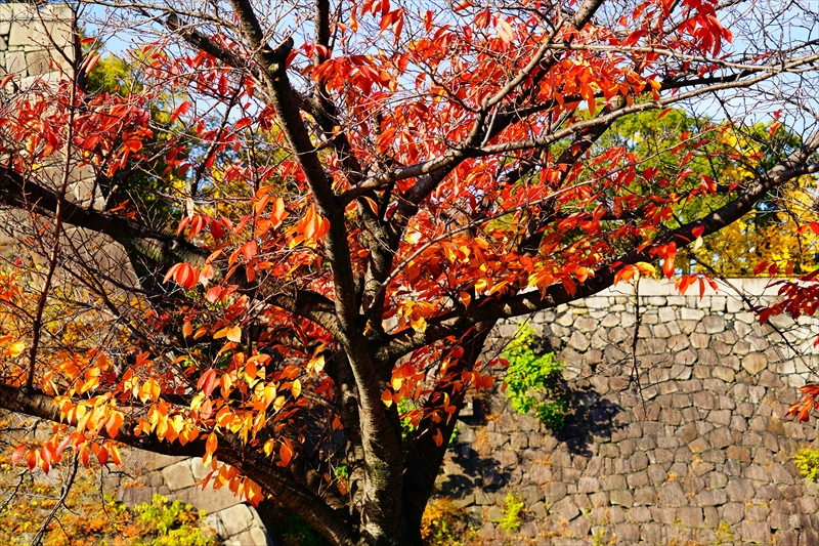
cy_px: 273
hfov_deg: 32.4
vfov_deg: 21.9
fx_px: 1410
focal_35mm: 62
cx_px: 410
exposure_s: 1/125
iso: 100
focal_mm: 62
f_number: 6.7
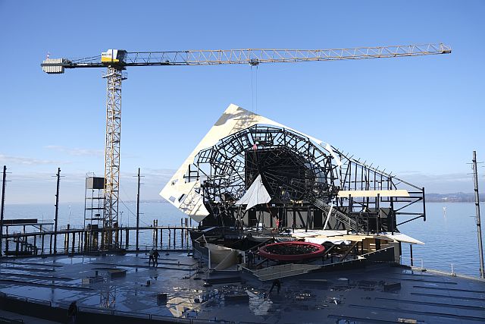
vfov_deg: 46.4
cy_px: 162
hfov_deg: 65.5
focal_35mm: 28
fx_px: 377
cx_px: 242
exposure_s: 1/1000
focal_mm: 18.4
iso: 200
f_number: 4
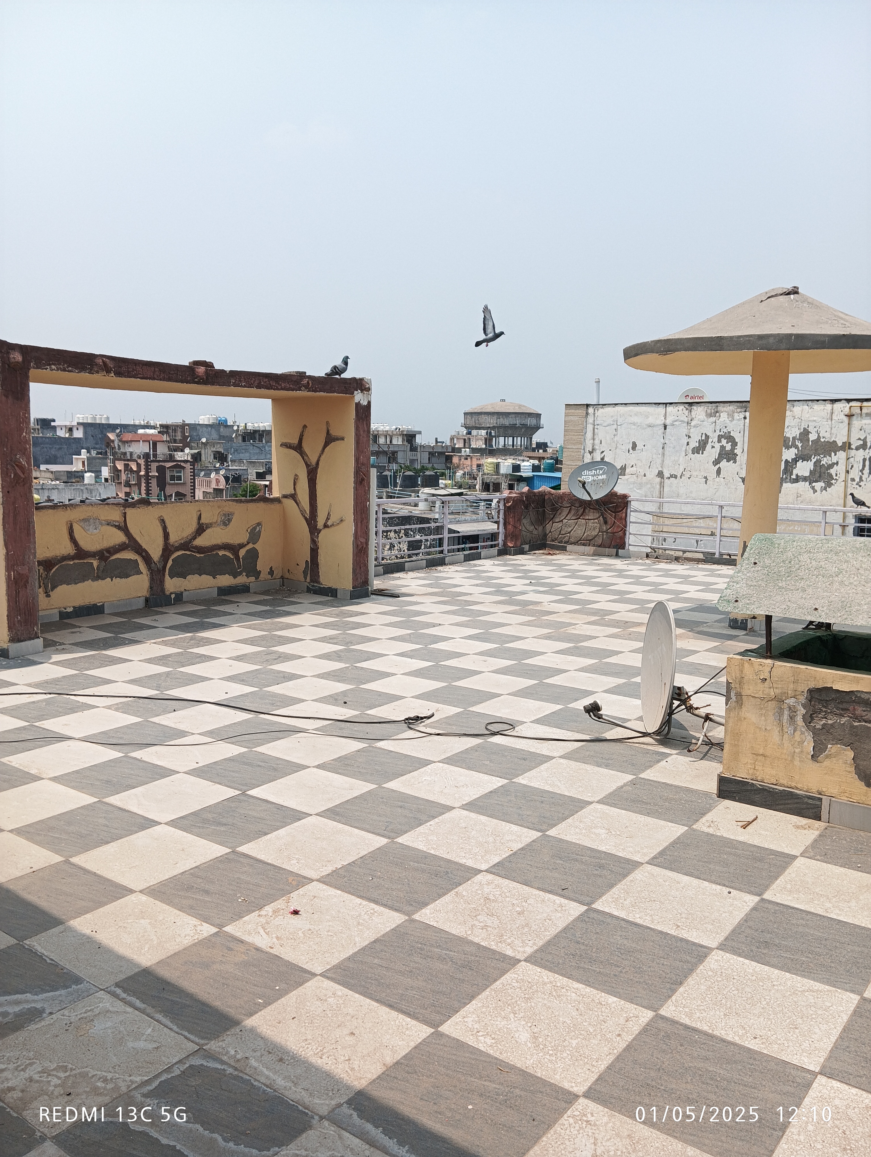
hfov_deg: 49.9
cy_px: 578
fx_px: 937
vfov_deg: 63.4
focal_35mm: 28
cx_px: 436
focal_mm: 4.22
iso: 51
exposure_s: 1/703
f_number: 1.8
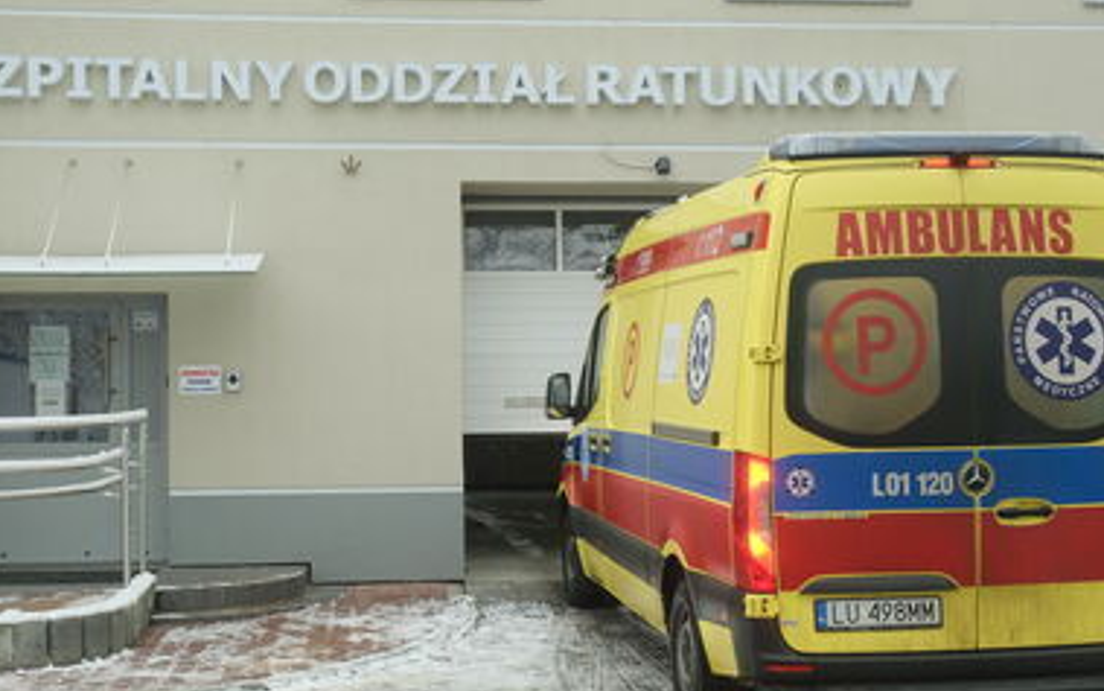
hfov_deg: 47.2
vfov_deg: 30.5
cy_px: 334
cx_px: 571
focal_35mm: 42
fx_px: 1264
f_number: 5
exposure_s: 1/170
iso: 1000
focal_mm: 25.7
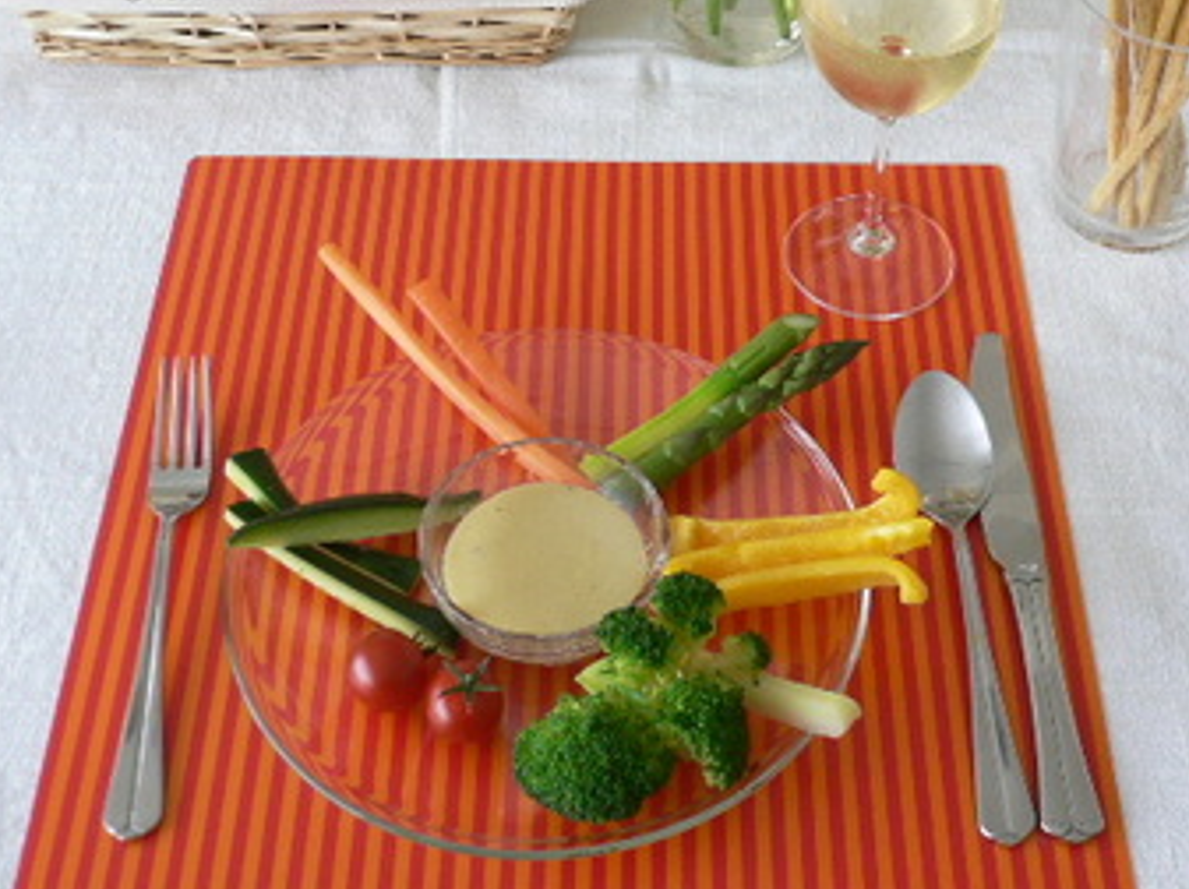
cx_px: 663
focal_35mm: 52
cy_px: 280
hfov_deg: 36.8
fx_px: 1784
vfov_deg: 27.8
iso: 100
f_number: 2.8
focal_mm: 5.8
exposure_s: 1/80
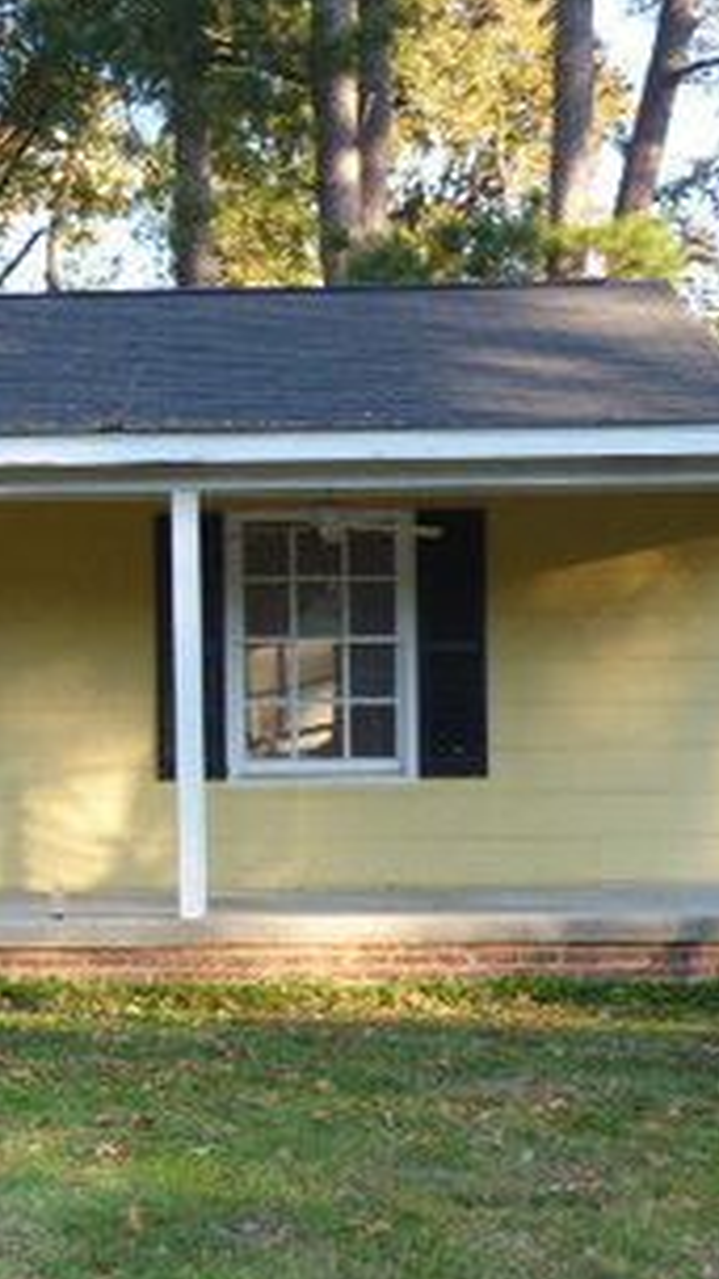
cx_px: 38
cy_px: 705
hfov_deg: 15.5
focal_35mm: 77
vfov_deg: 27.5
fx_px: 2610
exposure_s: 1/80
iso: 100
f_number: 3.6
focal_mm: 7.37
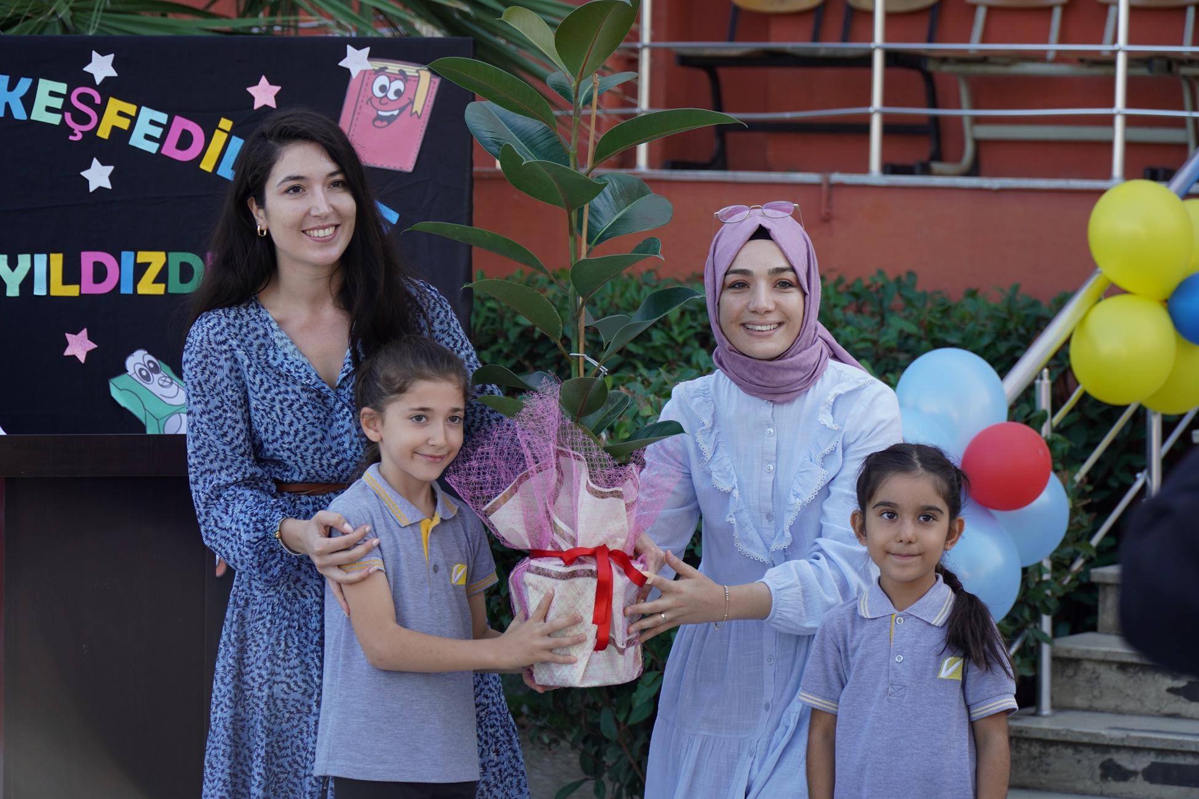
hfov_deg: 18.4
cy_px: 400
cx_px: 600
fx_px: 3697
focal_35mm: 111
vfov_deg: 12.3
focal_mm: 74
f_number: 4.5
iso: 100
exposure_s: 1/125
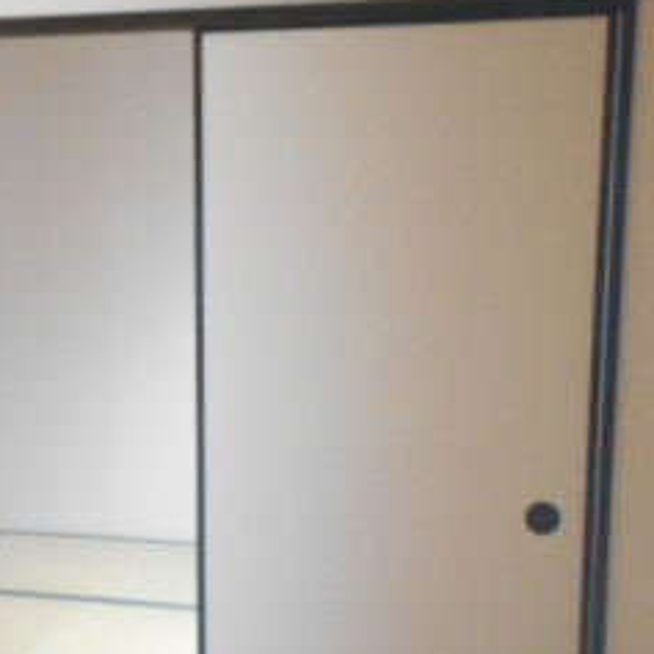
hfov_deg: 27.0
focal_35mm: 62
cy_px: 403
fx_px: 1325
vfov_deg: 27.6
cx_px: 102
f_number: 3.2
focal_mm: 4.6
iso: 400
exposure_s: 1/15
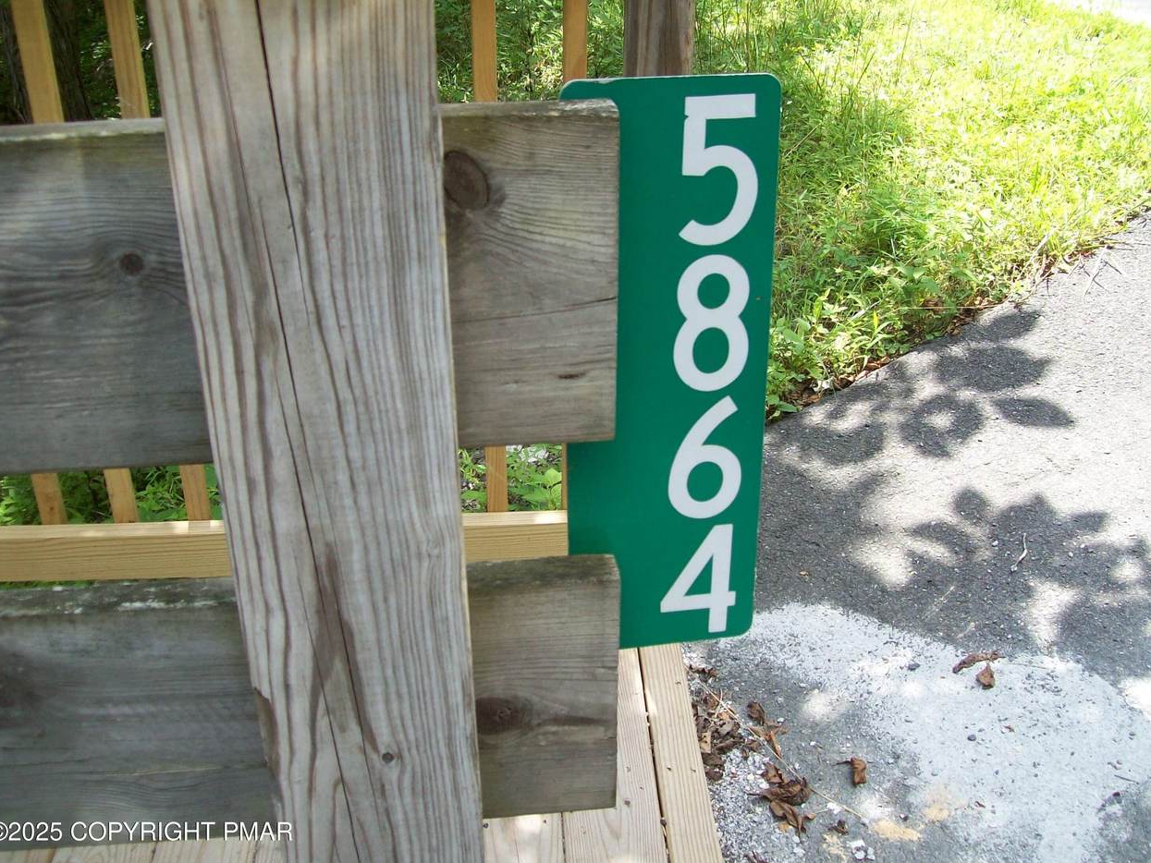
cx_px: 579
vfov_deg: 38.7
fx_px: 1230
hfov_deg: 50.1
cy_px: 429
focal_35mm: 37
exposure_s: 1/237
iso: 80
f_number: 2.7
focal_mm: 6
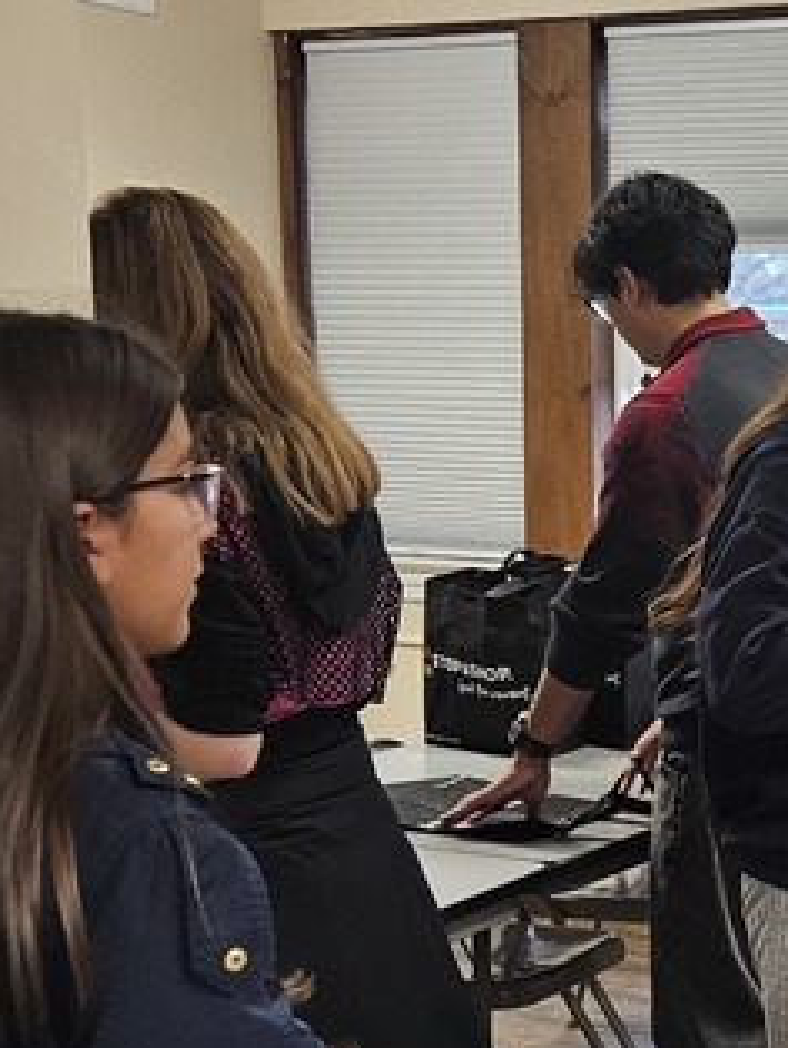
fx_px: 2273
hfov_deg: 19.0
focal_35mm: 75
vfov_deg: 25.8
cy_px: 721
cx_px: 845
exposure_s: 1/120
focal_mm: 5.4
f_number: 1.8
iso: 160
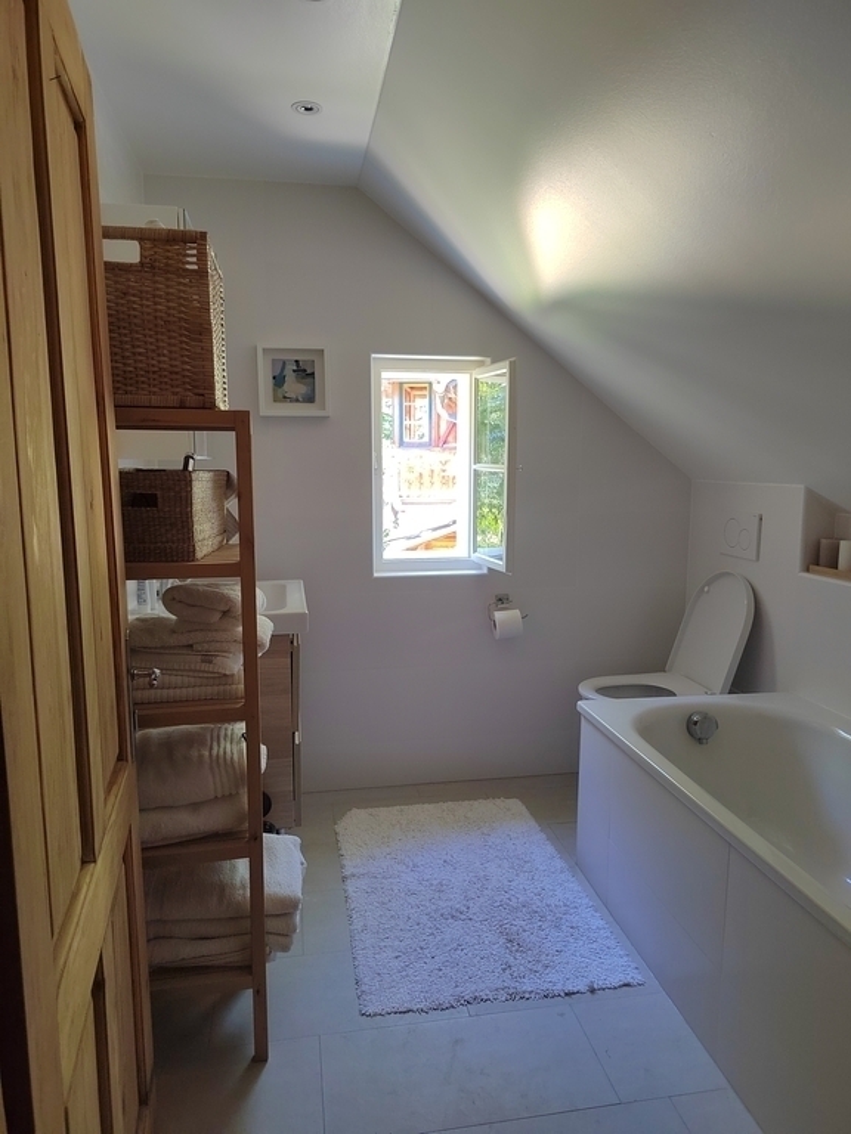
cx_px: 426
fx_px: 754
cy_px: 567
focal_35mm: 23
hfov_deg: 58.9
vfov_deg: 73.9
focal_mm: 5.52
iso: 1038
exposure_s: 1/100
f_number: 1.9
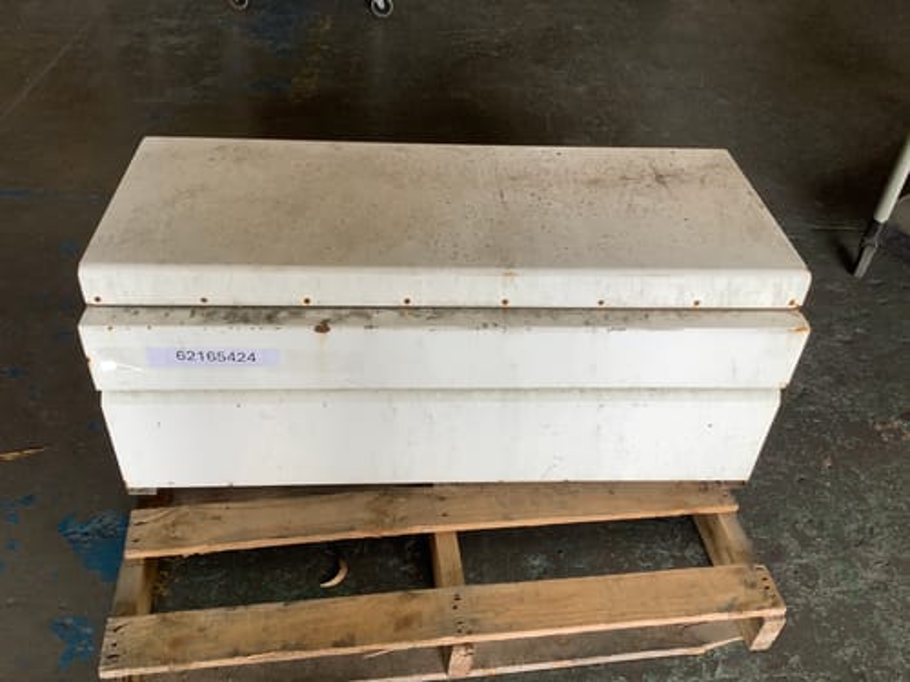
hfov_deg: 58.4
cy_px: 341
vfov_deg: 45.4
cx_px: 455
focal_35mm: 31
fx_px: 815
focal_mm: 3.3
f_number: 2.4
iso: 40
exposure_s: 1/100
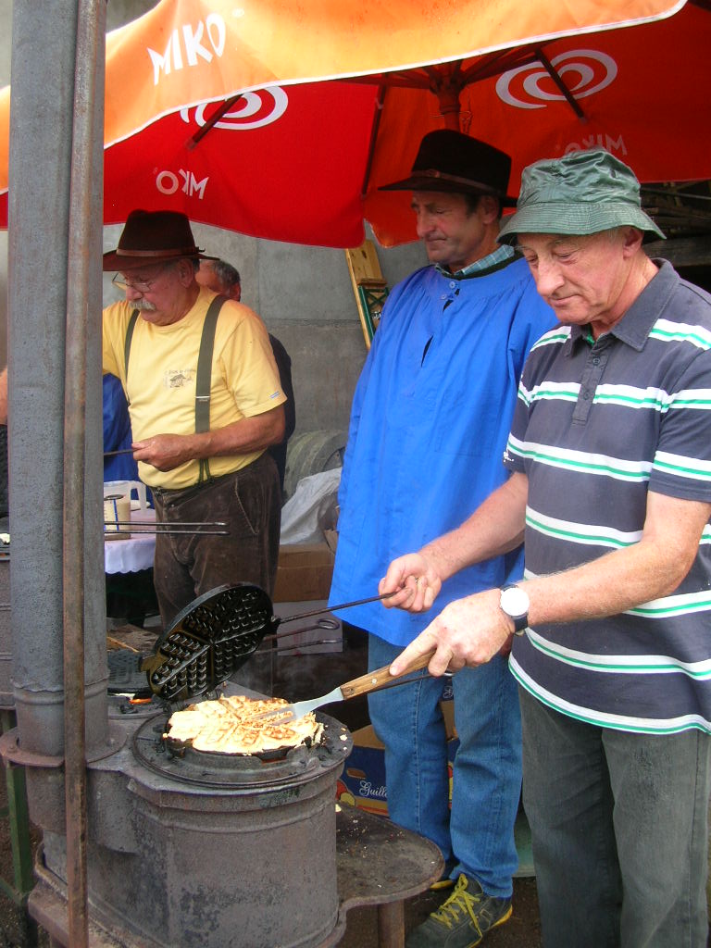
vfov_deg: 52.6
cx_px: 356
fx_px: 959
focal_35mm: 35
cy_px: 474
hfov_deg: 40.7
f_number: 2.8
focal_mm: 5.8
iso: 50
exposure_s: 1/70.4
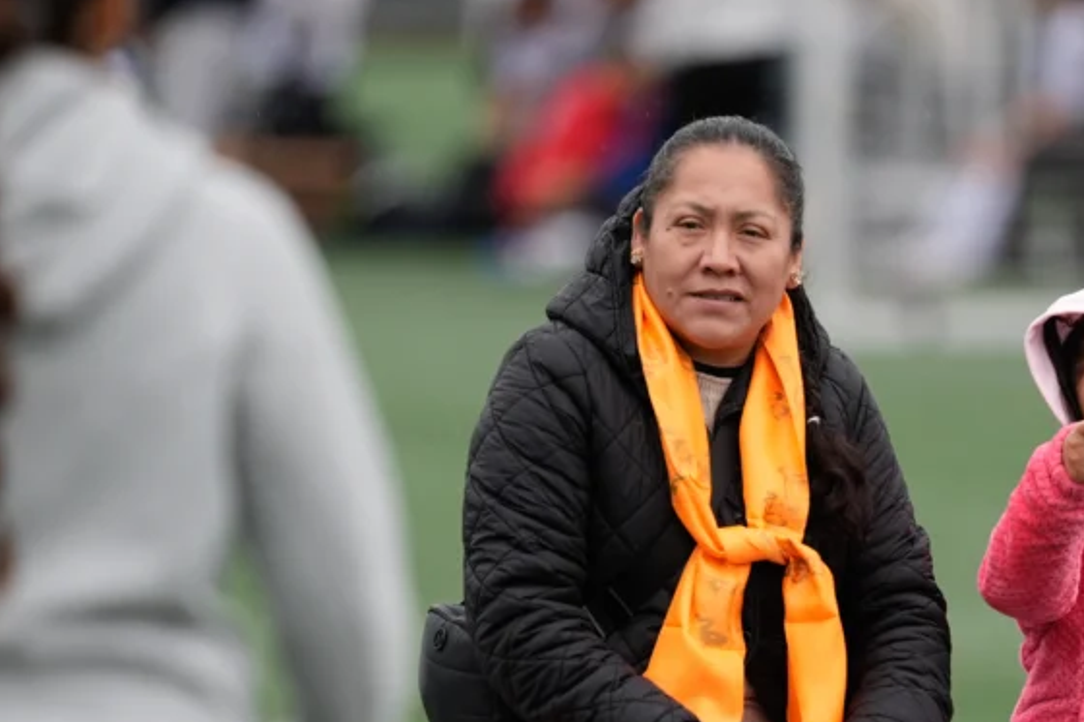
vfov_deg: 2.5
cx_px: 767
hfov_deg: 3.8
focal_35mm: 549
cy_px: 560
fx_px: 16525
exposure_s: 1/1250
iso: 400
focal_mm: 300
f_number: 2.8
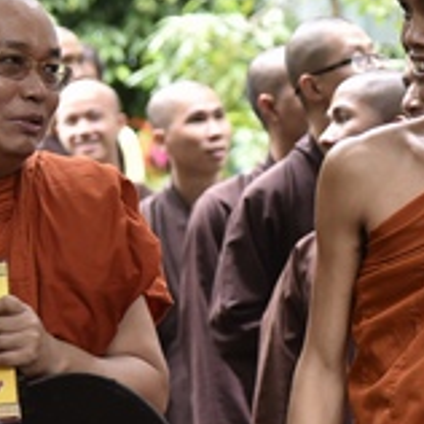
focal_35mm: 272
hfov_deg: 6.4
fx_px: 3769
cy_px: 221
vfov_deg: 6.4
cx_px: 357
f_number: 4
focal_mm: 78
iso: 500
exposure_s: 1/50
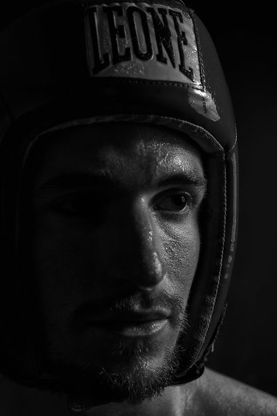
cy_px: 208
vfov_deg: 39.6
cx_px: 138
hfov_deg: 27.0
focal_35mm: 50
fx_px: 577
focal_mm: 50
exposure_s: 1/200
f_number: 6.3
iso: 400
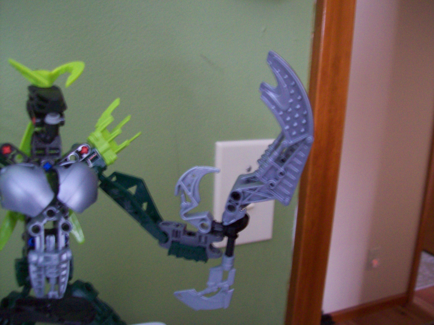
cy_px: 162
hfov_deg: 51.4
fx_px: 451
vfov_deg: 39.7
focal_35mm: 36
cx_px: 217
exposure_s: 1/8
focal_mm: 6
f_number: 2.7
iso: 200
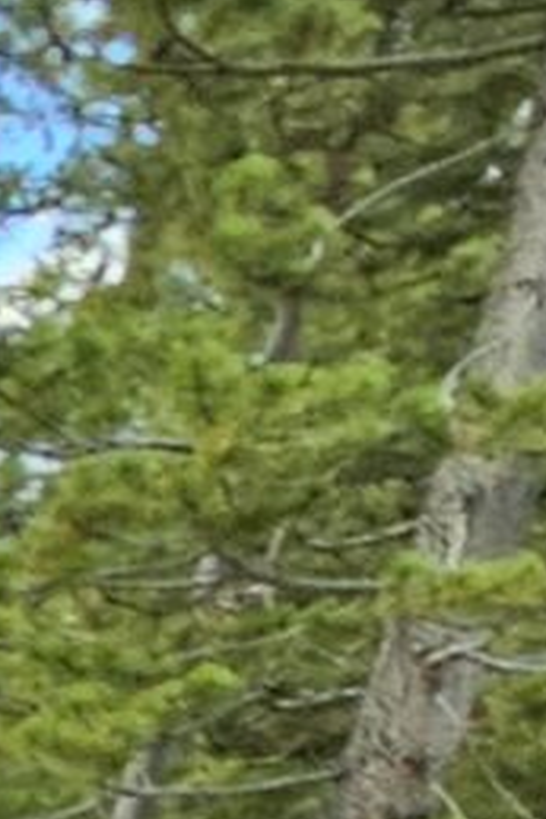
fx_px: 3048
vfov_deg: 10.4
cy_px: 2520
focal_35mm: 134
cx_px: -2987
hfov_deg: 4.8
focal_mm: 2.2
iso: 50
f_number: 2.2
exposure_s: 1/255
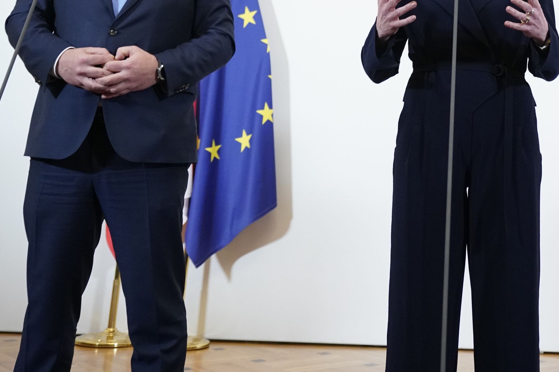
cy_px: 8
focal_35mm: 55
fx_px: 854
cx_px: 449
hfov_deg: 35.1
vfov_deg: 23.7
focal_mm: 27
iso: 3200
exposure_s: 1/320
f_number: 2.8
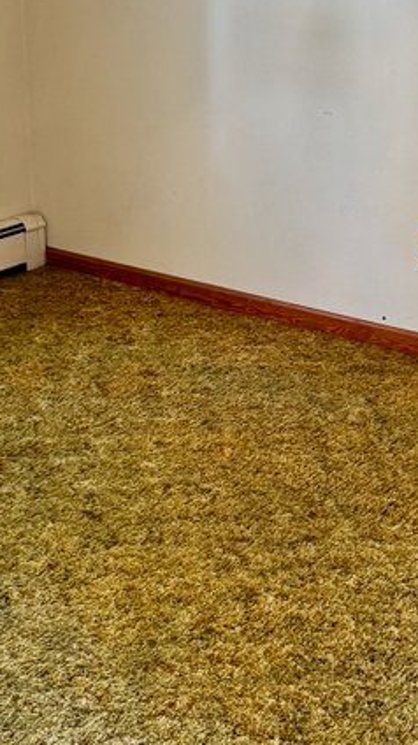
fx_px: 1382
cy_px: 426
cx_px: 249
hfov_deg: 17.2
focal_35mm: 70
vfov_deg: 30.1
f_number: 1.78
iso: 160
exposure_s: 1/60
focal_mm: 6.76
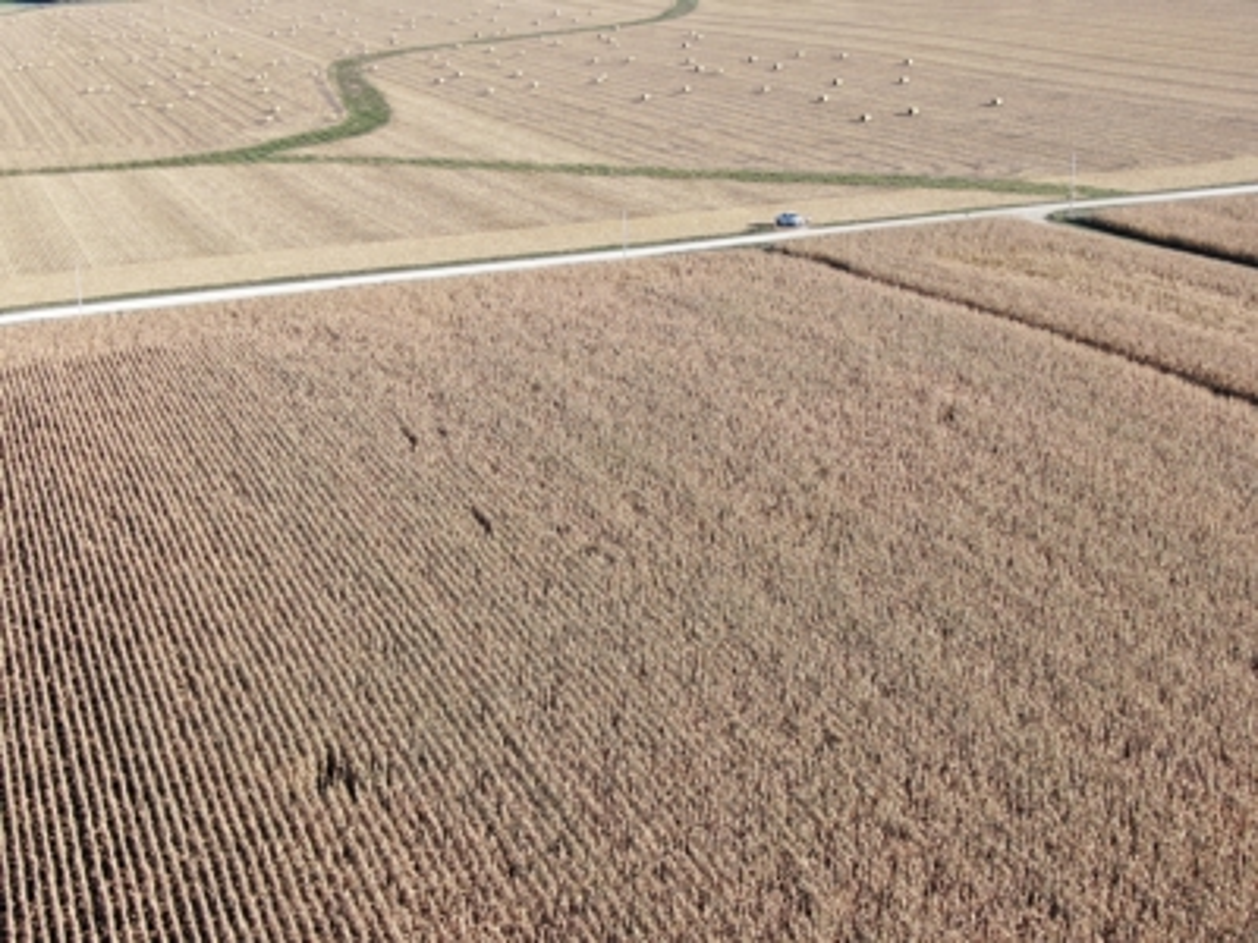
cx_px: 629
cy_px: 472
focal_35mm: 48
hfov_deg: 39.7
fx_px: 1744
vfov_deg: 30.3
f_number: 3.8
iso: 100
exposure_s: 1/400
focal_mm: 8.6
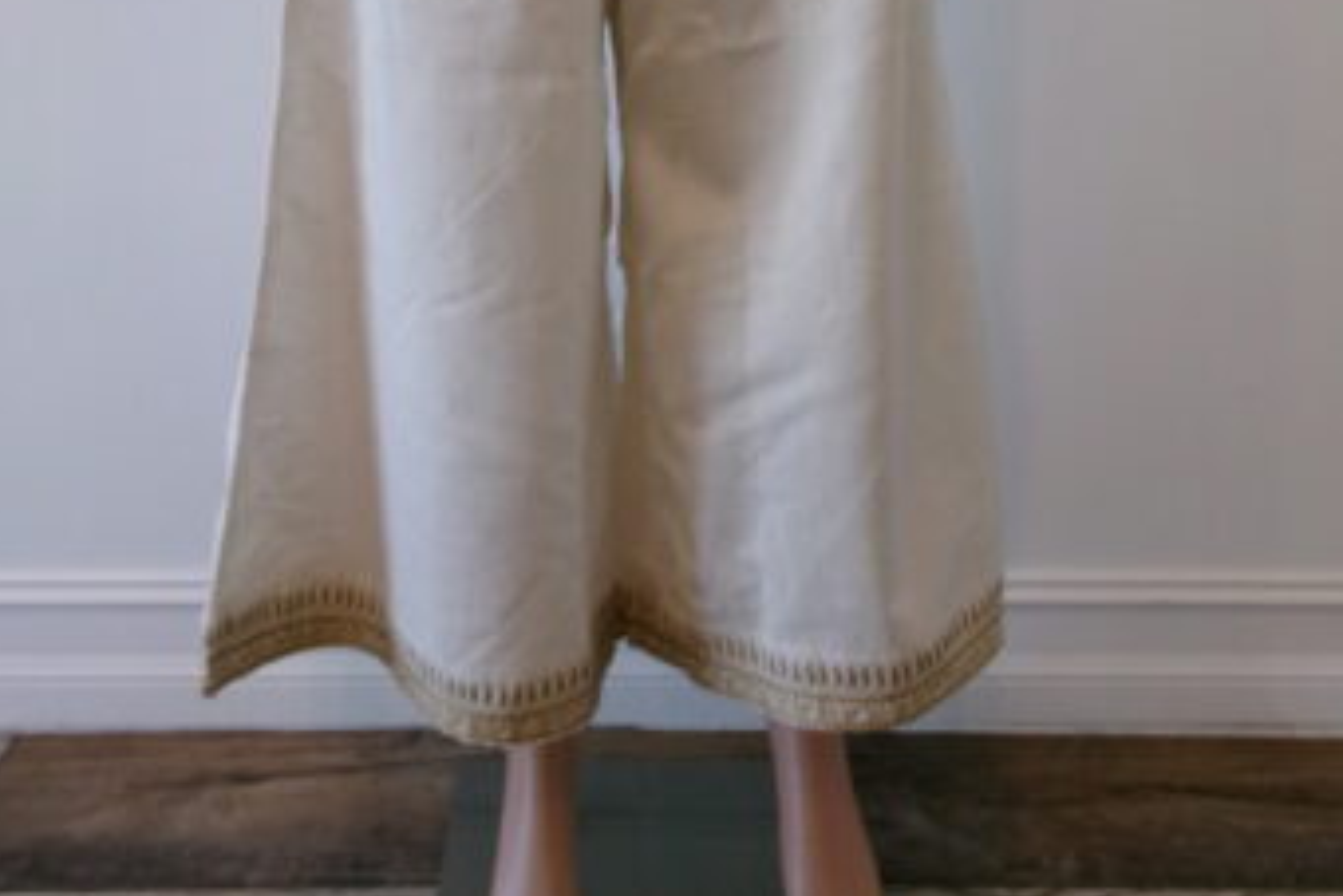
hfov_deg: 48.4
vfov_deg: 31.4
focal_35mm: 40
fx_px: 1493
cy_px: 41
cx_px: 660
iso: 321
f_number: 3.9
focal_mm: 5.1
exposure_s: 1/34
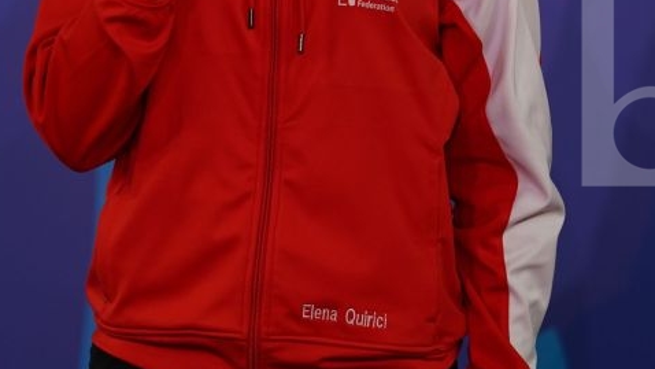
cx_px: 245
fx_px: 9137
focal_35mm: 526
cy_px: 62
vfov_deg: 2.3
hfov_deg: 4.1
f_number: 2.8
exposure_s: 1/250
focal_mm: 200
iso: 250
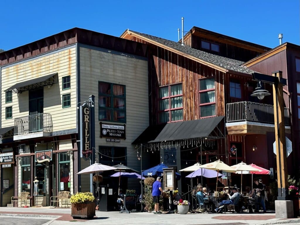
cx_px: 150
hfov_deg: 39.7
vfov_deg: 30.3
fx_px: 416
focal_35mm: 48
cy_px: 112
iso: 64
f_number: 1.78
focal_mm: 6.86
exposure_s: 1/3155
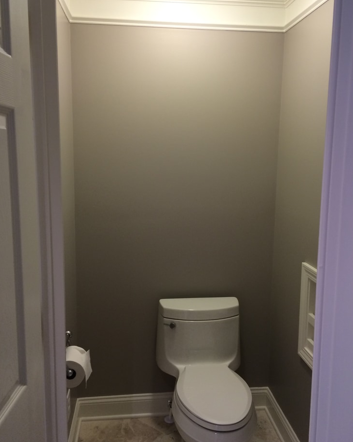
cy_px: 214
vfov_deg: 55.7
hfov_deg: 45.8
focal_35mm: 32
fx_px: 418
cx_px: 177
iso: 80
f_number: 2.2
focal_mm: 4.12
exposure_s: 1/30
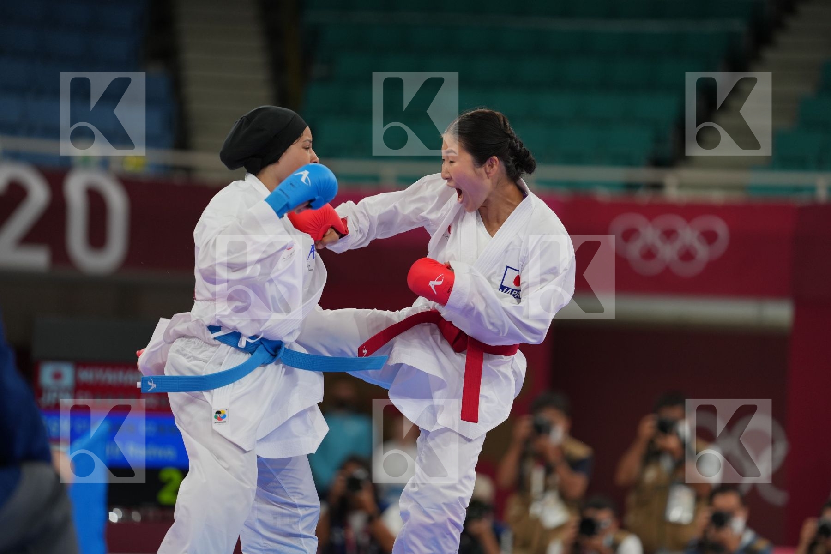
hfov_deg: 10.3
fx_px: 4616
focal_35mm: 200
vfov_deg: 6.9
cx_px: 416
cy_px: 277
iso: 500
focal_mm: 200
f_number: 2.8
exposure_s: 1/1000
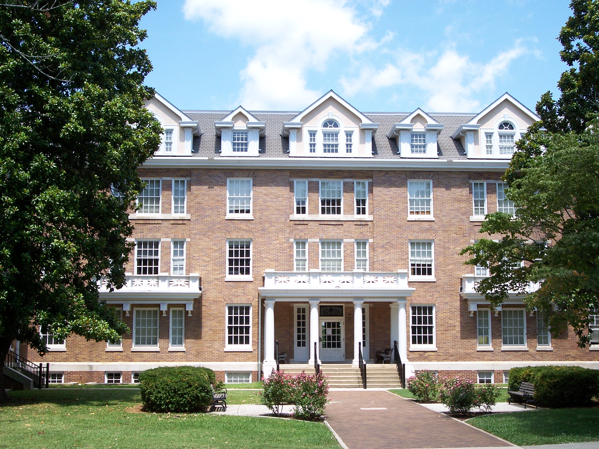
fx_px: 900
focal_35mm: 52
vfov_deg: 28.0
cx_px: 300
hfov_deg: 36.8
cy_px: 224
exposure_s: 1/250
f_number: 4
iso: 100
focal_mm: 10.7
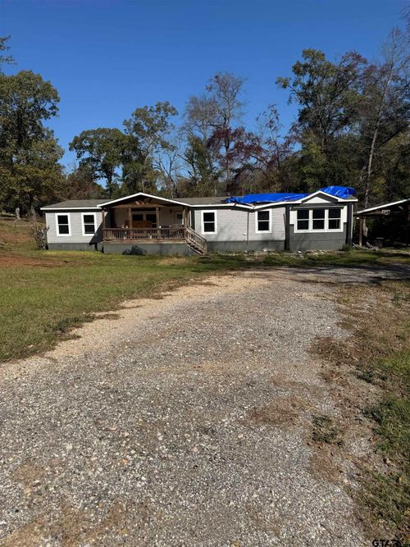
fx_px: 379
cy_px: 274
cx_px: 205
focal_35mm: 24
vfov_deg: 71.6
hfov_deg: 56.8
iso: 80
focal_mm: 6.76
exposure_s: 1/7092
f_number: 1.78
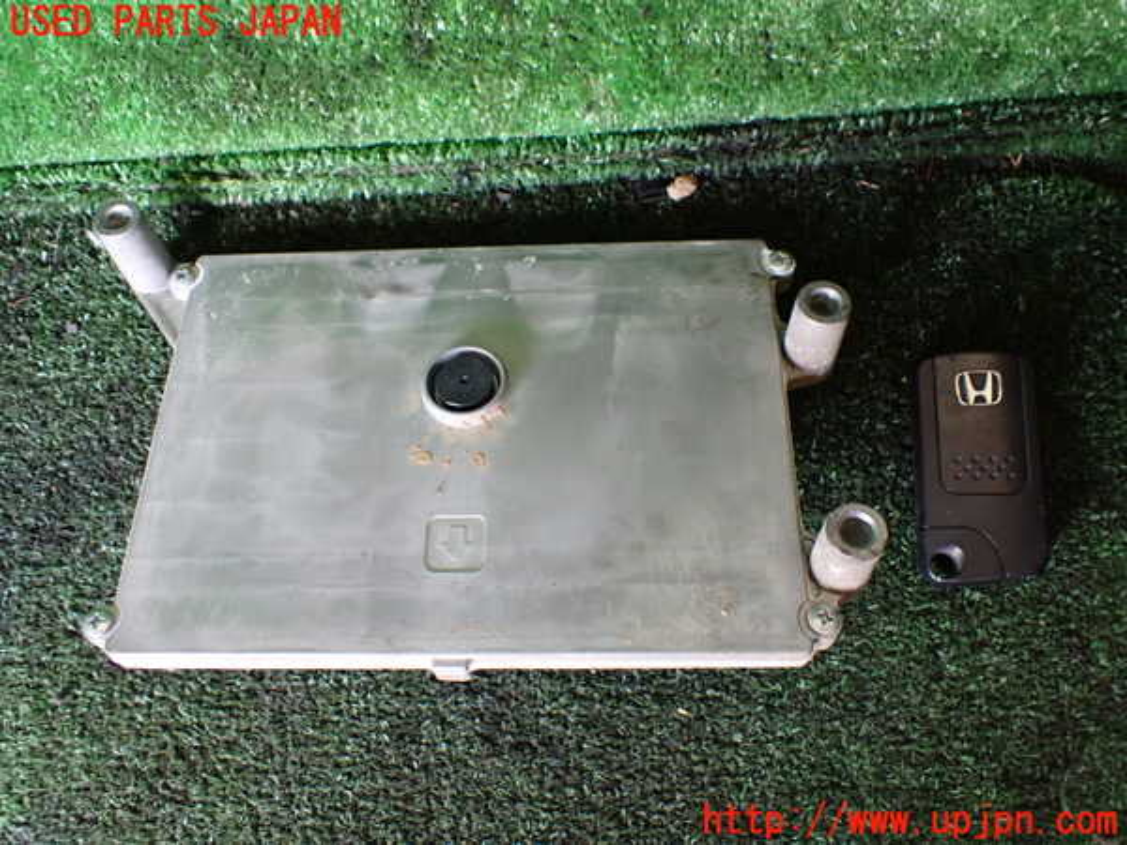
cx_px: 564
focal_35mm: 30
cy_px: 422
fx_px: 977
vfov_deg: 46.8
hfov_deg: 60.0
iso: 800
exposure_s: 1/100
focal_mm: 5.4
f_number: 2.3
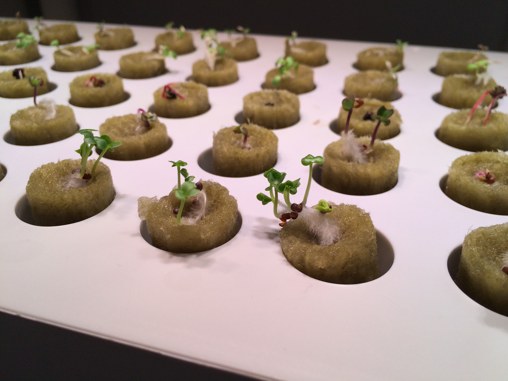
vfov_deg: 48.2
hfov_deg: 61.7
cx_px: 254
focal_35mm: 29
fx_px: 426
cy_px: 190
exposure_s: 1/436
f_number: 2.2
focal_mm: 4.15
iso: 32
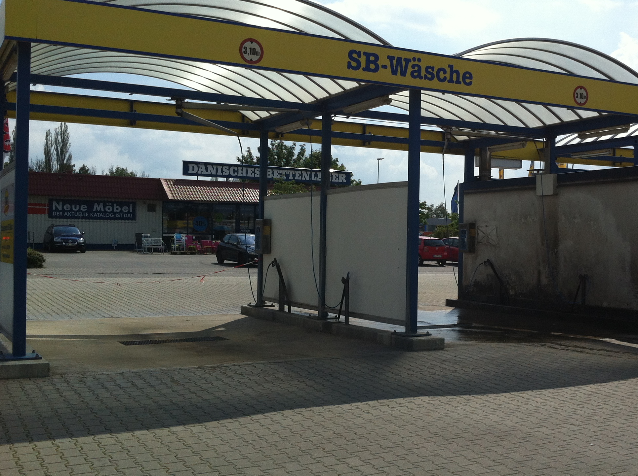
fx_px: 865
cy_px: 235
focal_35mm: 47
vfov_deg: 30.8
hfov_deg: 40.2
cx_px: 399
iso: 80
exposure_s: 1/2742
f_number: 2.8
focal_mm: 3.85
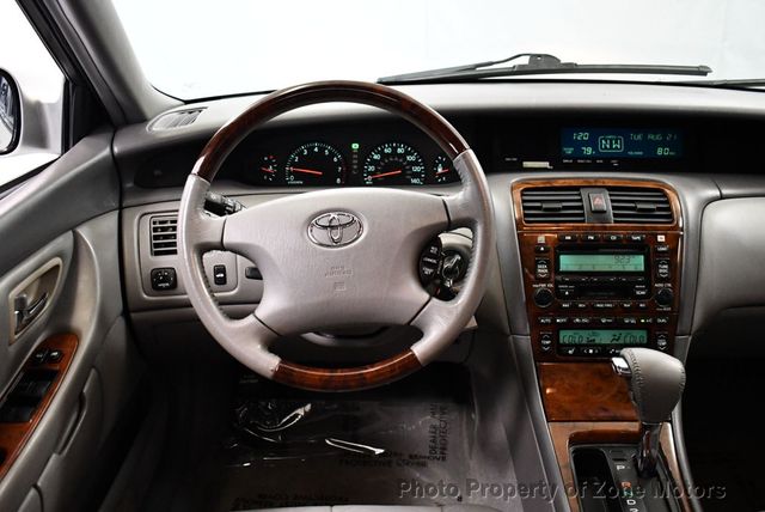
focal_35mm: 36
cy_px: 256
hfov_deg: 53.1
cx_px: 382
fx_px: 766
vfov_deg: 36.9
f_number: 3.5
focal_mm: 18
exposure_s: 1/125
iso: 3200
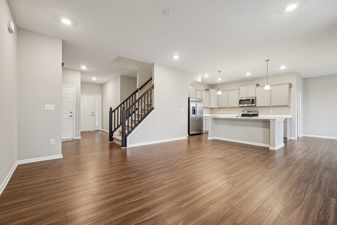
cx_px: 168
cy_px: 112
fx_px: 150
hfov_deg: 96.7
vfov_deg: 73.7
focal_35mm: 16
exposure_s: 1/30
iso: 2000
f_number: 8
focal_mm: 16
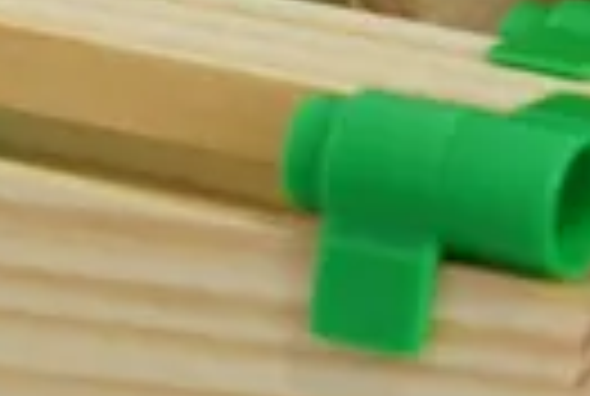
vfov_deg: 2.2
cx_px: 779
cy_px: -304
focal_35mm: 639
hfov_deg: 3.2
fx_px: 10496
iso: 800
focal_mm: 105
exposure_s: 1/100
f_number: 5.6
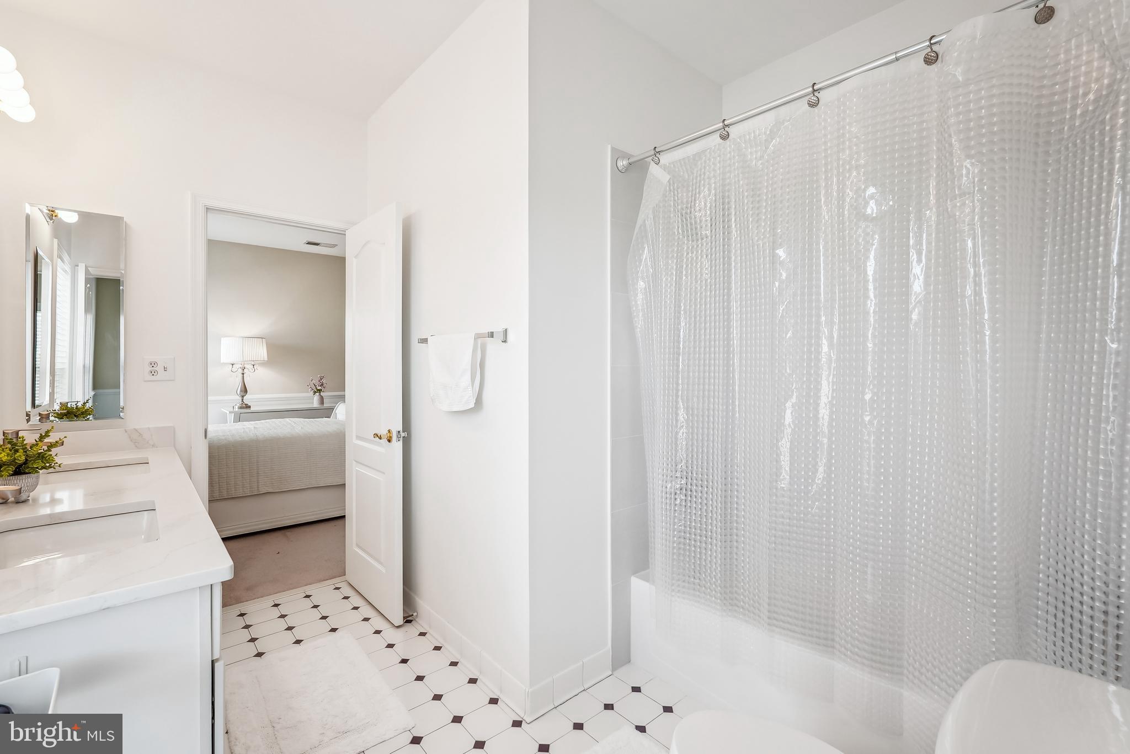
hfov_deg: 96.7
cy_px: 377
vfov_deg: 73.8
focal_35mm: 16
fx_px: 502
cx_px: 565
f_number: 8
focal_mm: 16
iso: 100
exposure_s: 1/4
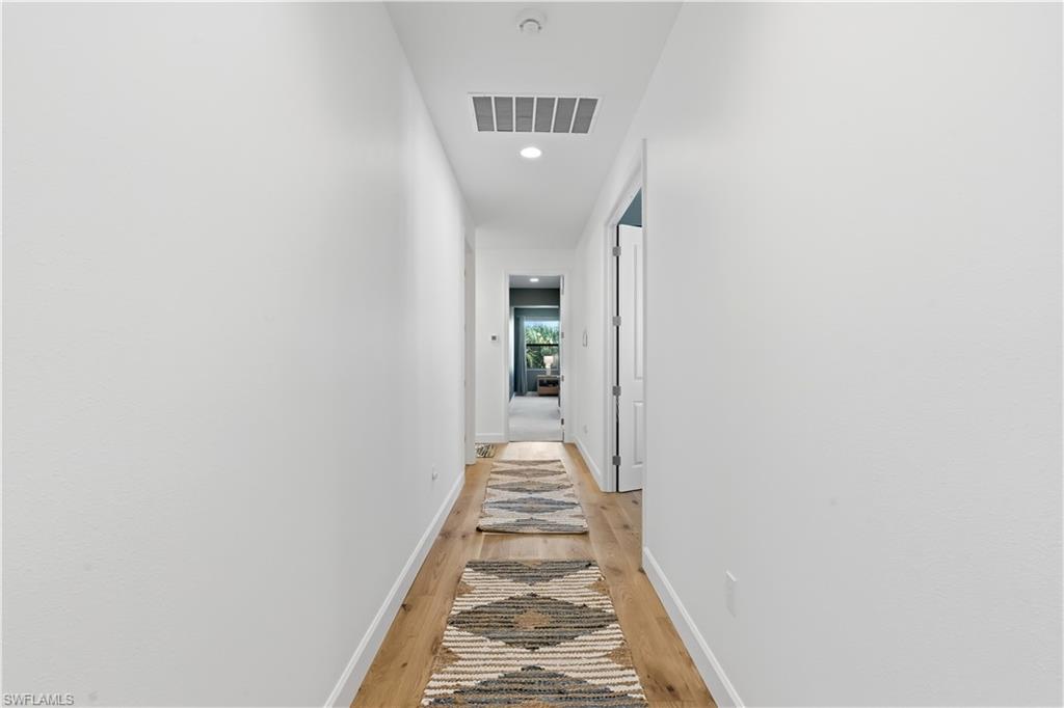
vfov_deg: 70.4
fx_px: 502
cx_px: 532
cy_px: 354
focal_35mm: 17
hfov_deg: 93.3
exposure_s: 1/160
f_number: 11
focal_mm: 17
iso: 500
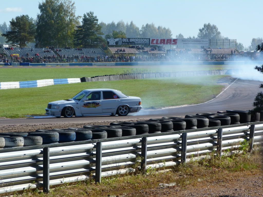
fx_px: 1041
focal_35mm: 137
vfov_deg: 10.8
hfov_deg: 14.4
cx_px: 132
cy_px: 98
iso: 80
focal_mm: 24.6
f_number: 4
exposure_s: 1/500
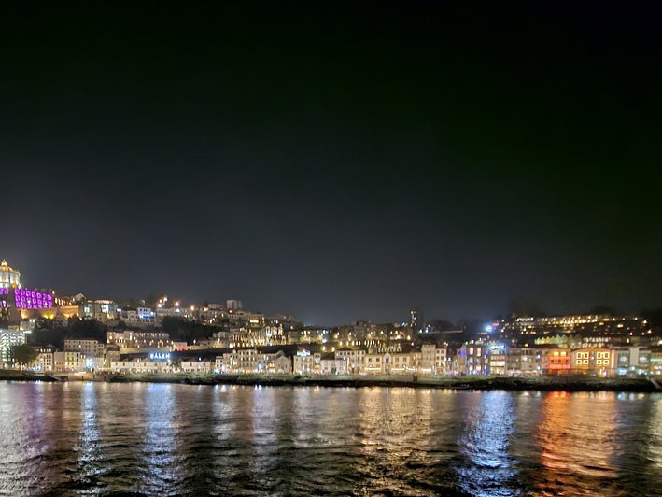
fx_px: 421
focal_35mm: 22
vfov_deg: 56.9
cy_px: 393
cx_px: 179
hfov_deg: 72.0
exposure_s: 1/8.33
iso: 1000
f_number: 2.2
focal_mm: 2.2
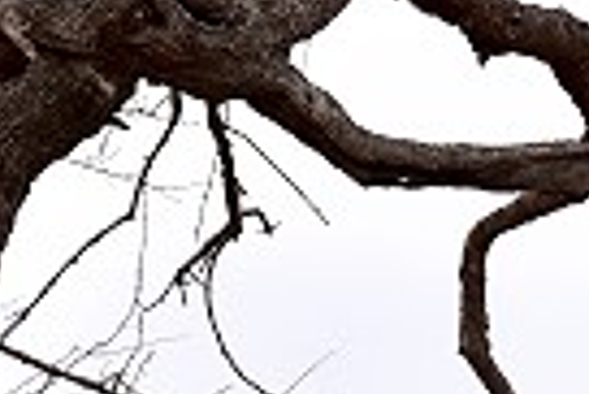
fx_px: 21603
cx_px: -394
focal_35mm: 1319
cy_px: 52
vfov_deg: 1.0
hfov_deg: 1.6
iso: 360
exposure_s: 1/125
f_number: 11
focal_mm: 200
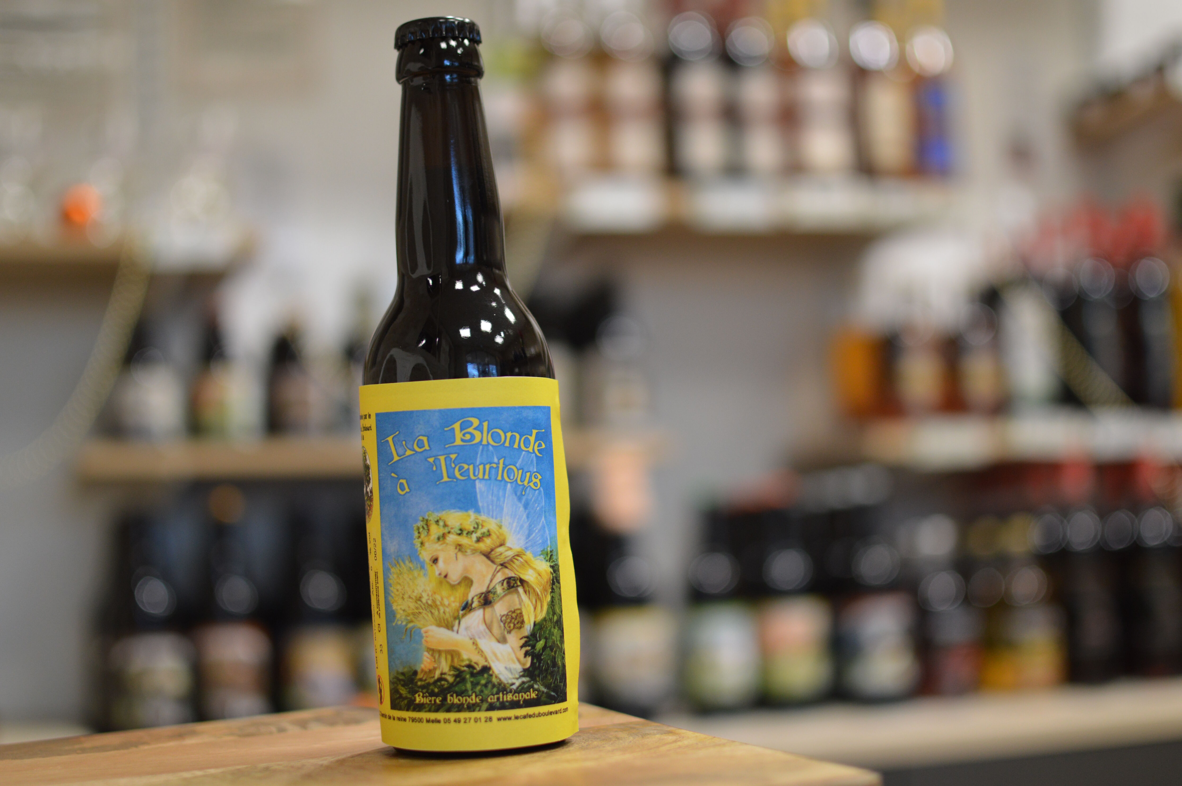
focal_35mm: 52
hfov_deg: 37.9
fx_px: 1722
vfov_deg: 25.7
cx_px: 591
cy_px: 393
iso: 400
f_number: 1.8
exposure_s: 1/250
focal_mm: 35
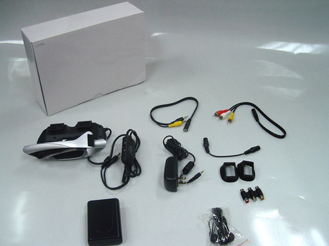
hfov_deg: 47.9
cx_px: 163
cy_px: 125
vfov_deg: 36.8
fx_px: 371
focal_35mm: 39
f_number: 2.6
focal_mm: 5.8
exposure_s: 1/40
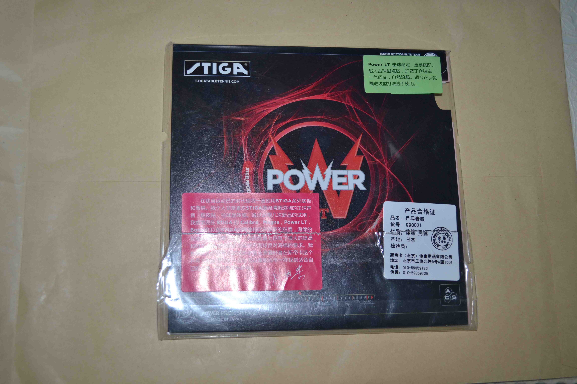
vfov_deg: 36.9
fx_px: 577
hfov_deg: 53.1
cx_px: 288
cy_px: 192
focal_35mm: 36
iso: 280
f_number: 4
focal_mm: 24
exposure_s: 1/60
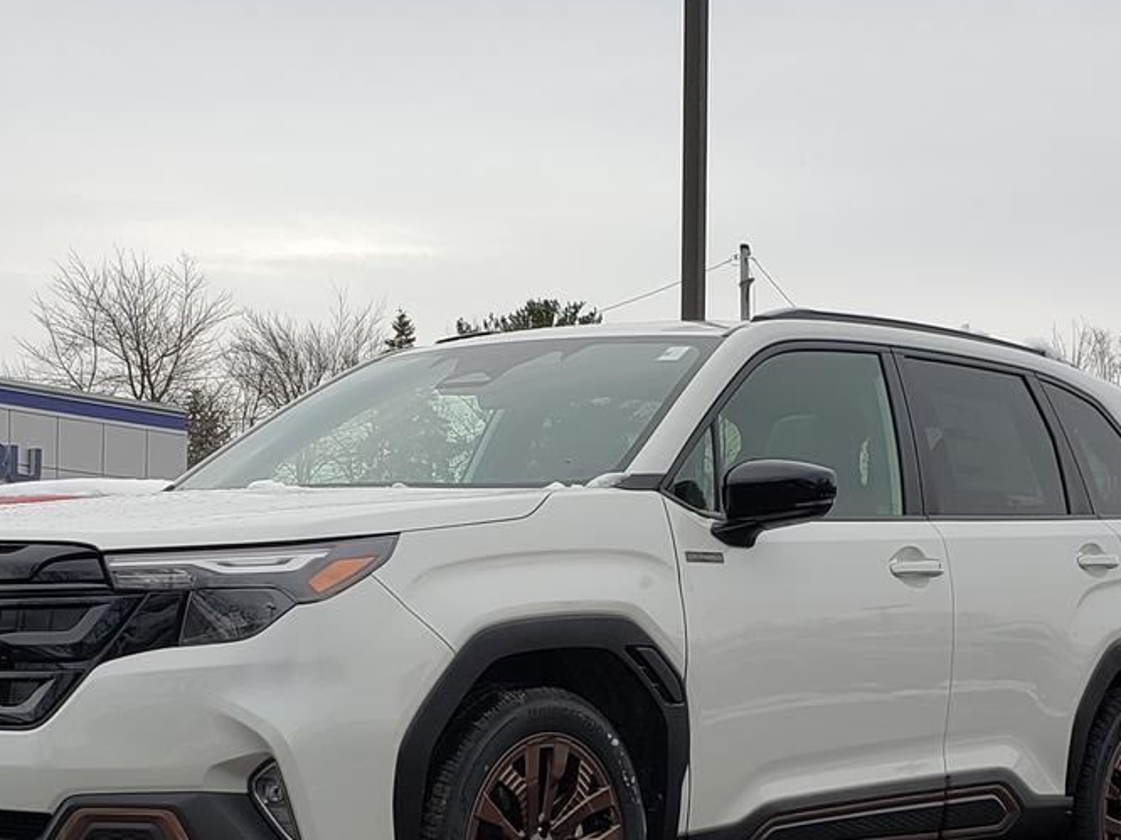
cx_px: 500
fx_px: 1295
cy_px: 598
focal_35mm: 40
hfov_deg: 46.7
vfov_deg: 35.4
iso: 50
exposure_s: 1/178
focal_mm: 4.3
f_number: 2.4
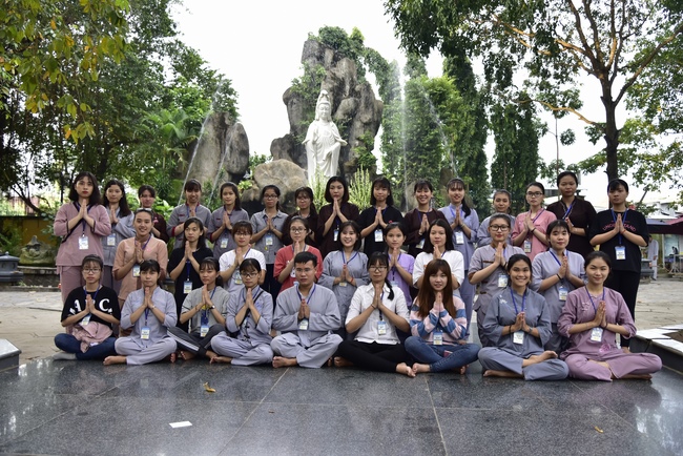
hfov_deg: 60.3
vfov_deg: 42.4
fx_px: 588
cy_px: 228
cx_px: 342
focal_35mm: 31
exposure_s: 1/80
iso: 400
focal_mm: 31
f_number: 4
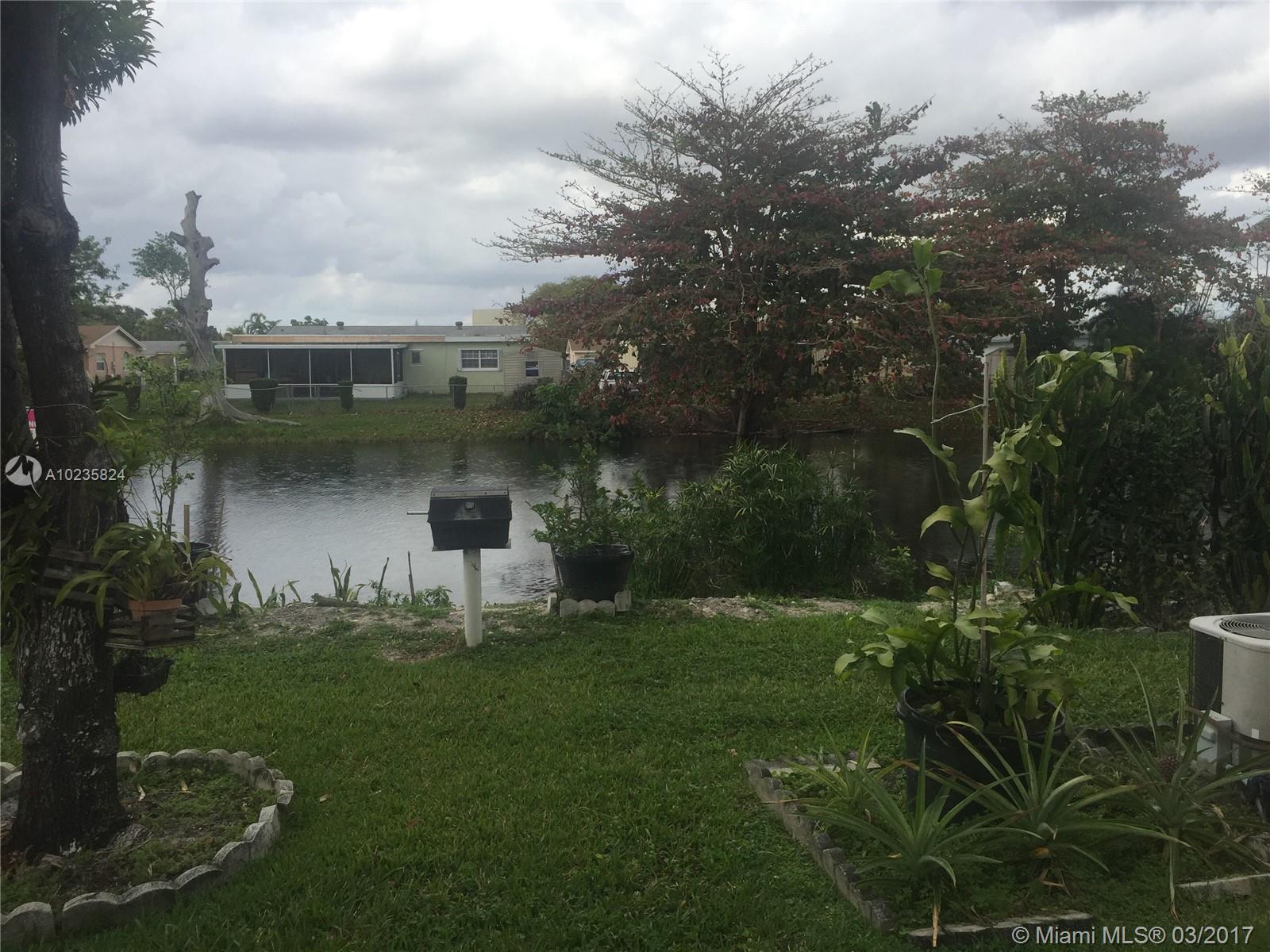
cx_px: 635
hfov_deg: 61.7
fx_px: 1064
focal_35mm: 29
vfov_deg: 48.2
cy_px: 476
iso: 32
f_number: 2.2
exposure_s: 1/1464
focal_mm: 4.15
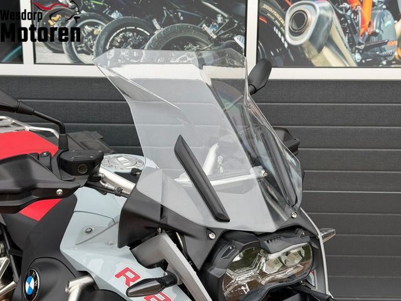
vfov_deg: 30.3
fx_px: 556
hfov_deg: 39.7
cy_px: 150
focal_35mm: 48
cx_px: 200
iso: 64
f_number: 1.78
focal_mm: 6.76
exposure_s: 1/895
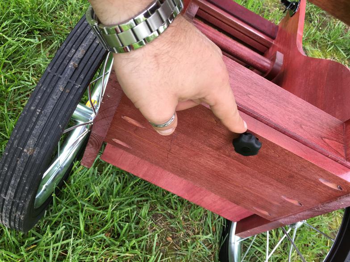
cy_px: 131
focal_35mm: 29
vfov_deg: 48.2
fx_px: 293
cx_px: 175
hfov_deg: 61.7
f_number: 2.2
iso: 25
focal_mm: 4.15
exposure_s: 1/60
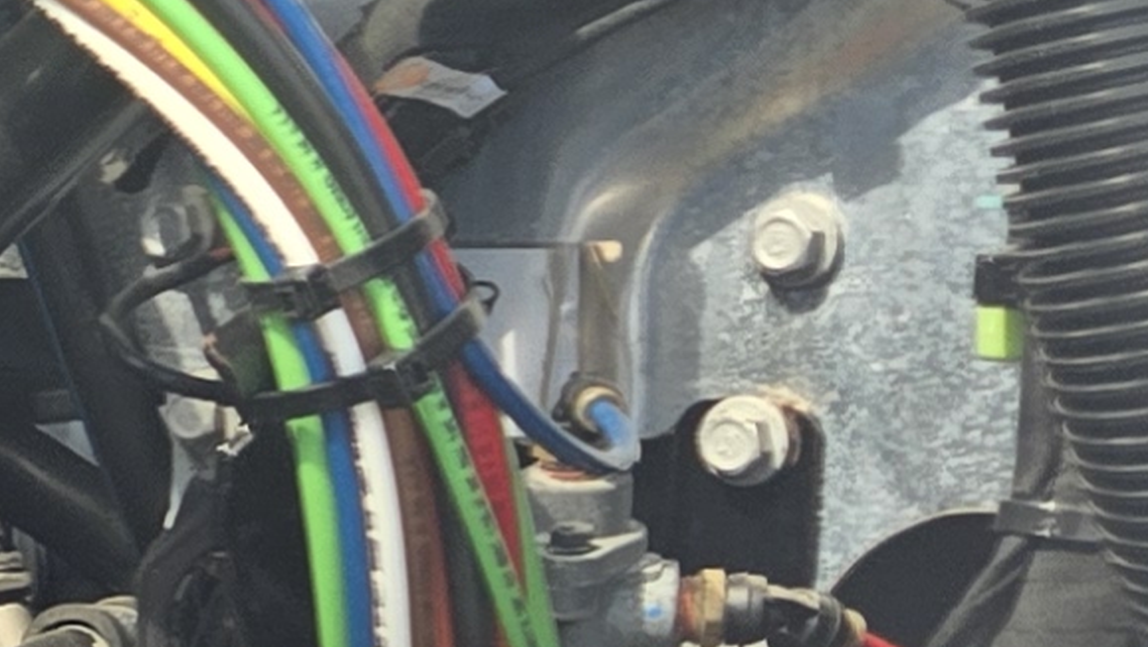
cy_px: 955
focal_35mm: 173
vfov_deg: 6.9
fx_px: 5267
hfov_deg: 10.0
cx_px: -2046
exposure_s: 1/412
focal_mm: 5.4
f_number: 1.8
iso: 25
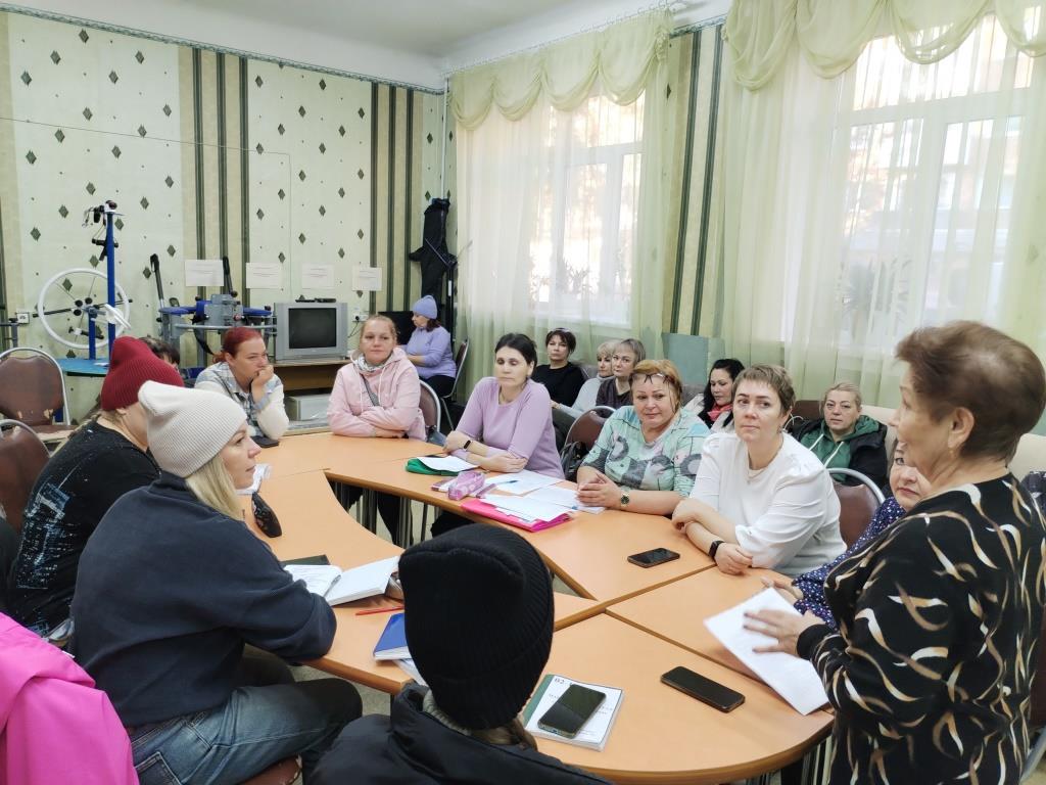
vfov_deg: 48.2
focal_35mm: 29
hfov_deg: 61.7
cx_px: 523
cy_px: 392
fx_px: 876
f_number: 1.8
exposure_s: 1/33.3
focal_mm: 4.75
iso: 262
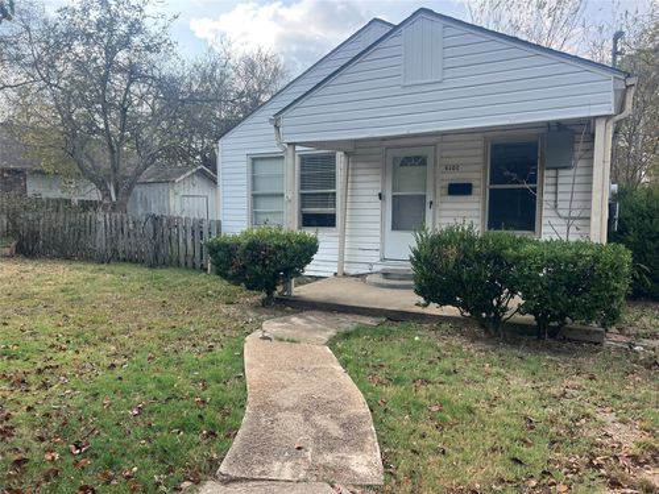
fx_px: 495
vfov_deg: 53.1
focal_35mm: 26
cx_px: 330
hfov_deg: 67.3
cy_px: 247
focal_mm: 5.7
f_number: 1.5
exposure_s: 1/1266
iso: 50
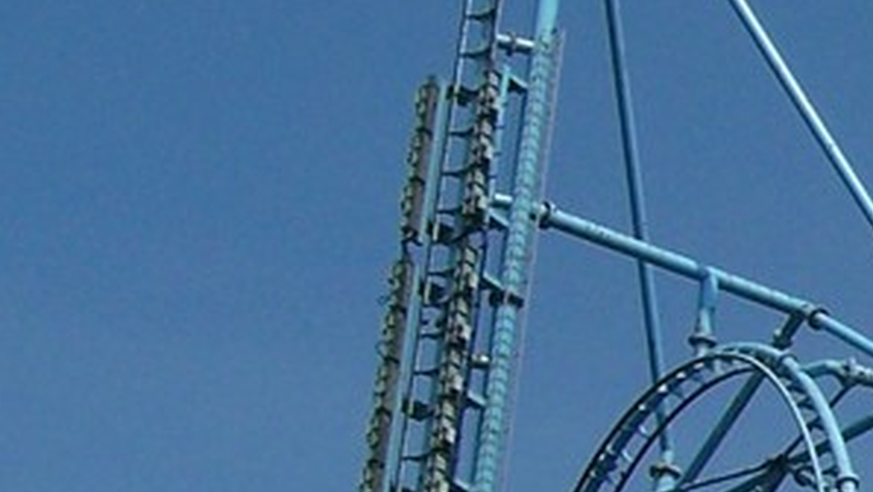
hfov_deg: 11.2
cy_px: 643
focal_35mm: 178
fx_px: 4123
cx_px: 1641
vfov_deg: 6.8
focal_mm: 6.3
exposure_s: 1/1000
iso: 80
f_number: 5.6
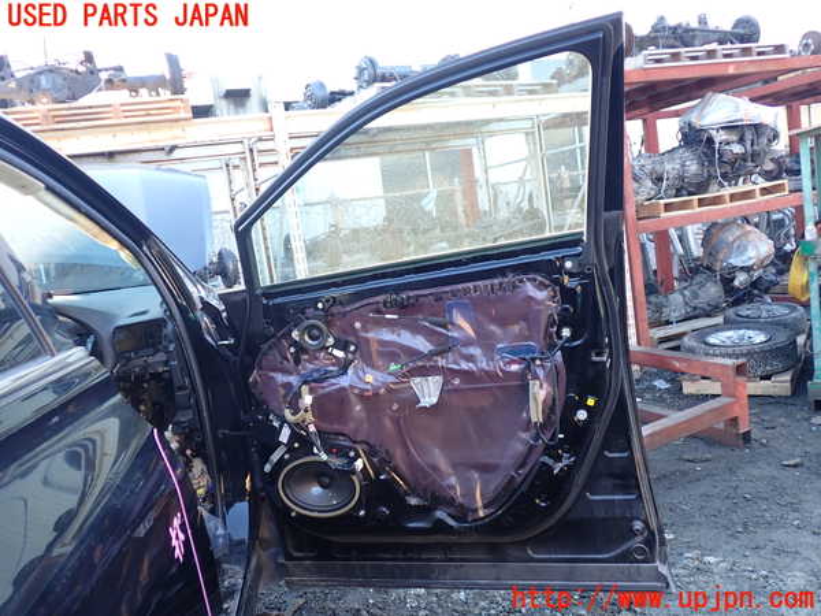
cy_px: 308
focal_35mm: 30
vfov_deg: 46.8
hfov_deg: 60.0
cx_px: 410
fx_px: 712
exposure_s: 1/60
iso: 100
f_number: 2.3
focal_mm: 5.4
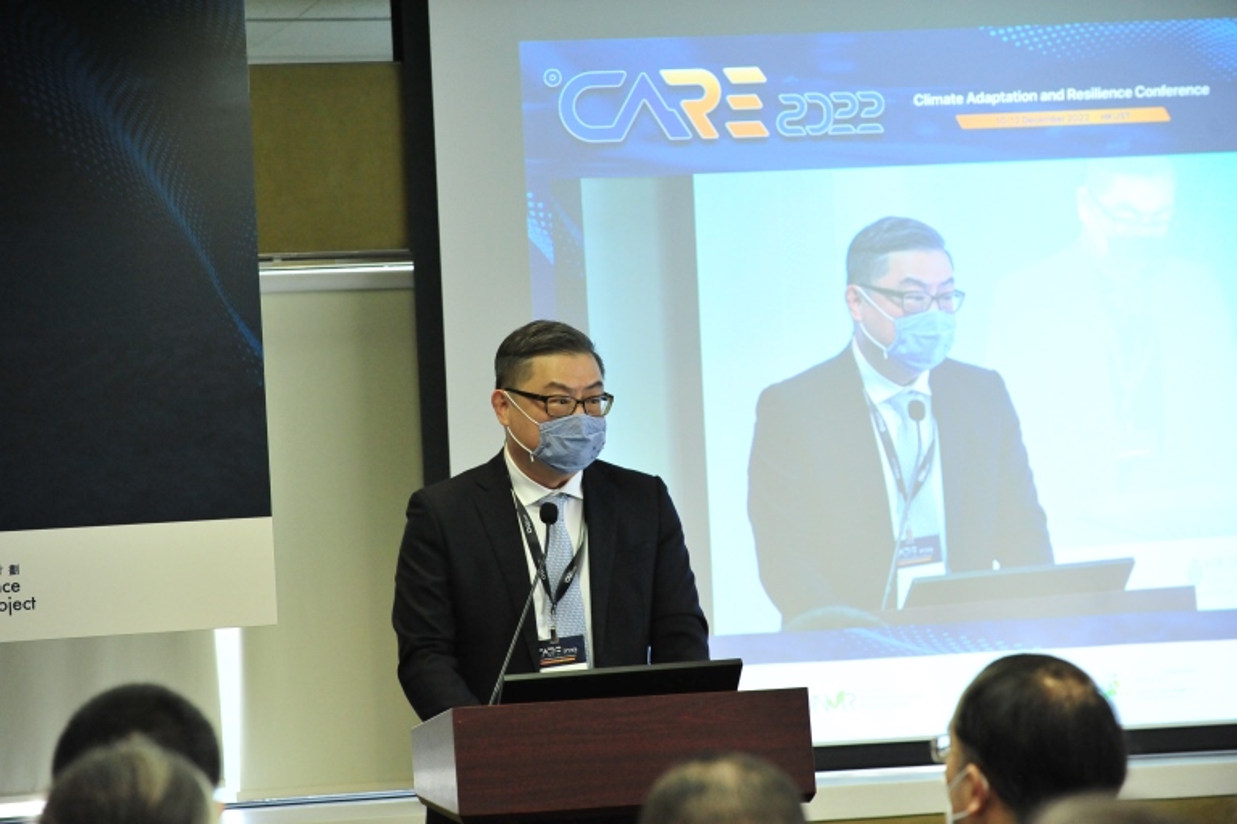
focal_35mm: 120
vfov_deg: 11.4
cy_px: 412
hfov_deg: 17.1
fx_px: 4123
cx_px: 618
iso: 5000
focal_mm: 120
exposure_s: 1/250
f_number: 4
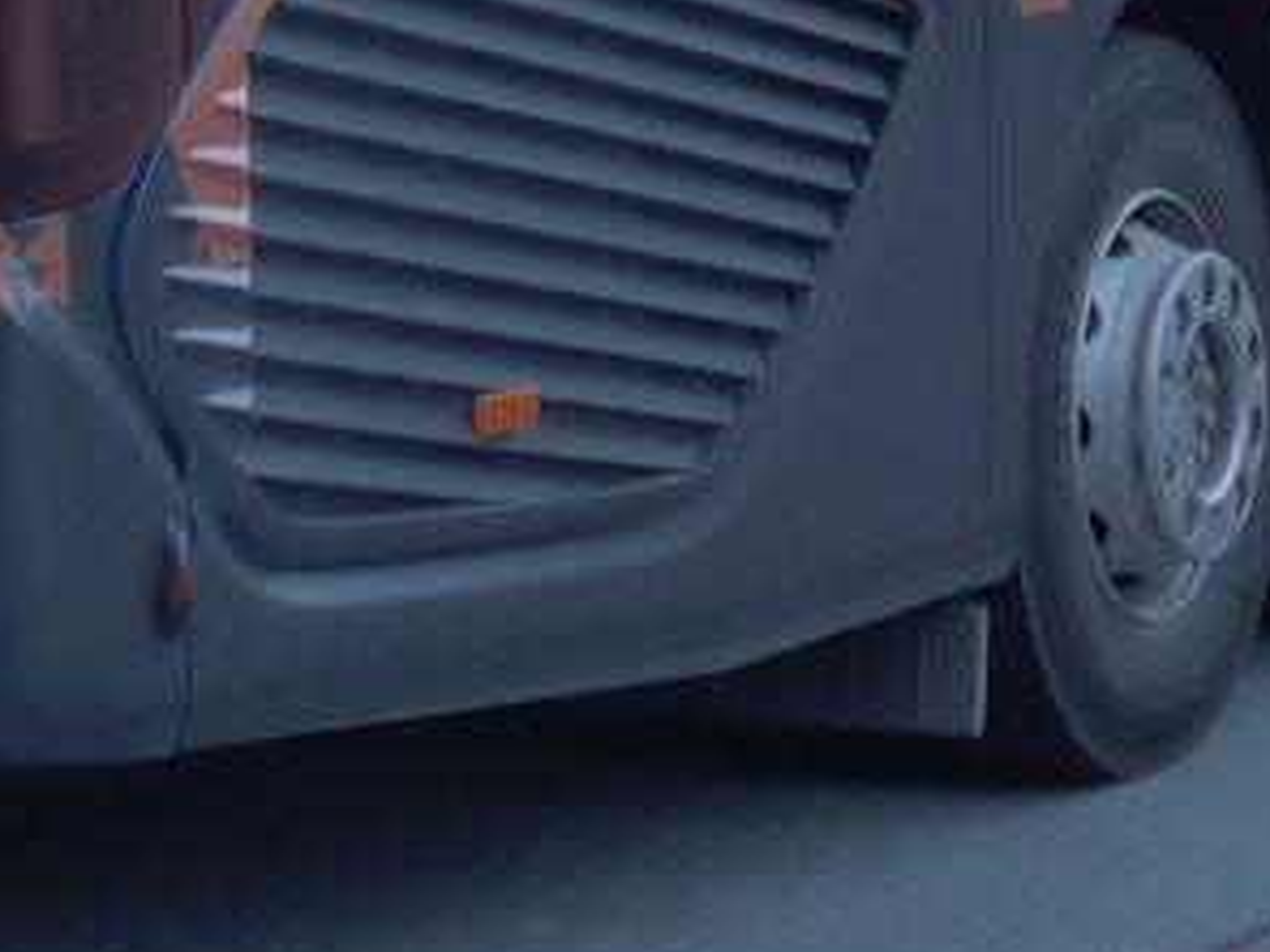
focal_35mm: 158
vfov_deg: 9.1
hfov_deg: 12.5
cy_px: -626
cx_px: 438
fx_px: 5797
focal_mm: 8
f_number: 2.5
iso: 160
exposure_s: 1/250
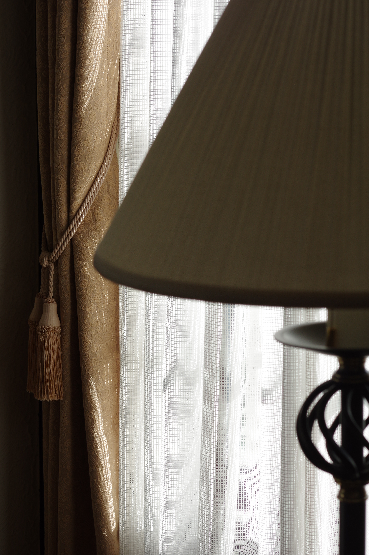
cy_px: 278
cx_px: 184
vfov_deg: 19.5
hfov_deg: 13.0
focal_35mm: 105
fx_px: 1617
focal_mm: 70
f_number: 8
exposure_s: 1/125
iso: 250
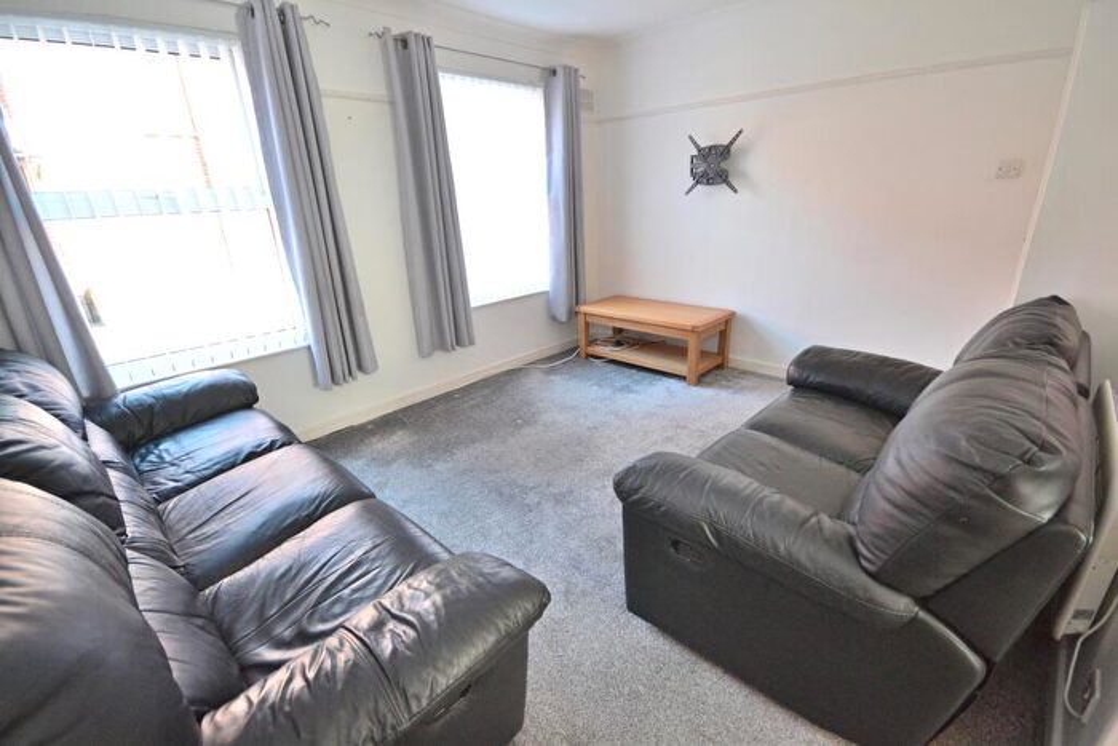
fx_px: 466
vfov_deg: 77.4
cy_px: 373
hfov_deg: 100.4
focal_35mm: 15
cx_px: 559
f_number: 4
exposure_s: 1/60
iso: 640
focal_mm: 10
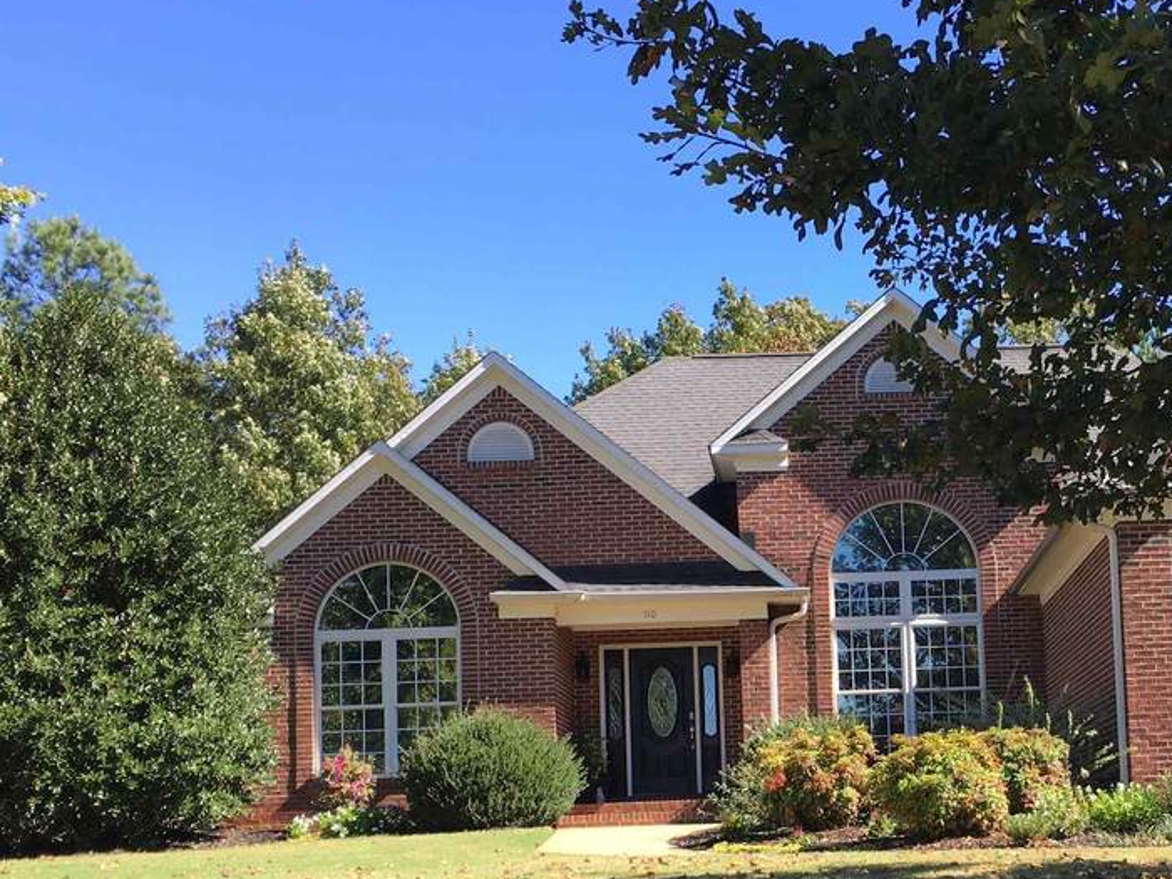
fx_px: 1794
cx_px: 936
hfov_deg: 35.0
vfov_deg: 27.1
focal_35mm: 53
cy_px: 675
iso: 25
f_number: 2.2
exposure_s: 1/398
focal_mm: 4.15
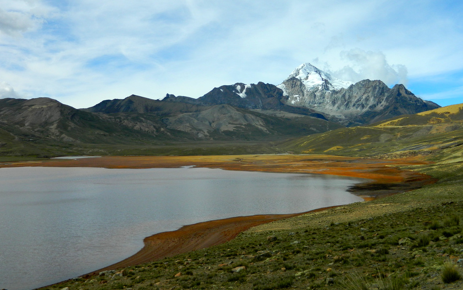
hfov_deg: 45.3
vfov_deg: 29.2
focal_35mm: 44
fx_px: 555
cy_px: 132
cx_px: 234
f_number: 9.8
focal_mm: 7.3
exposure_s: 1/200
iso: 80
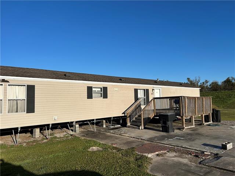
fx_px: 177
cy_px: 88
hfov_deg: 67.3
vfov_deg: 53.1
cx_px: 118
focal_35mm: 26
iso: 50
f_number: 1.5
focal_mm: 5.7
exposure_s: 1/6993
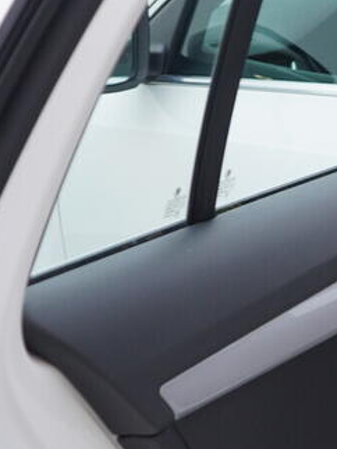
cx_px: 707
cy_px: 195
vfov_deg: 17.9
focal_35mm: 110
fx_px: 1426
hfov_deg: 11.8
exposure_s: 1/50
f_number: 3.2
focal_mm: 24
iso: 125
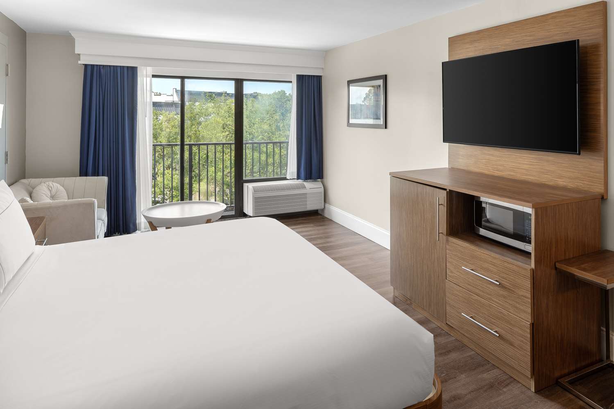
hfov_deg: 73.7
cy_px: 204
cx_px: 307
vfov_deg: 53.1
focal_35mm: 24
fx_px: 409
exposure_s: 1/320
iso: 400
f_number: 11
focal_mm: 24
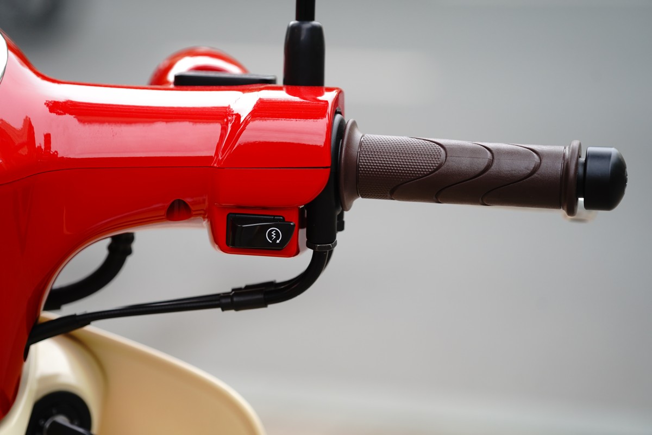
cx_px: 326
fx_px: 2409
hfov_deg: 15.4
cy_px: 218
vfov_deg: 10.3
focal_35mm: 133
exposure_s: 1/200
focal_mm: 133
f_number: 4
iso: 800
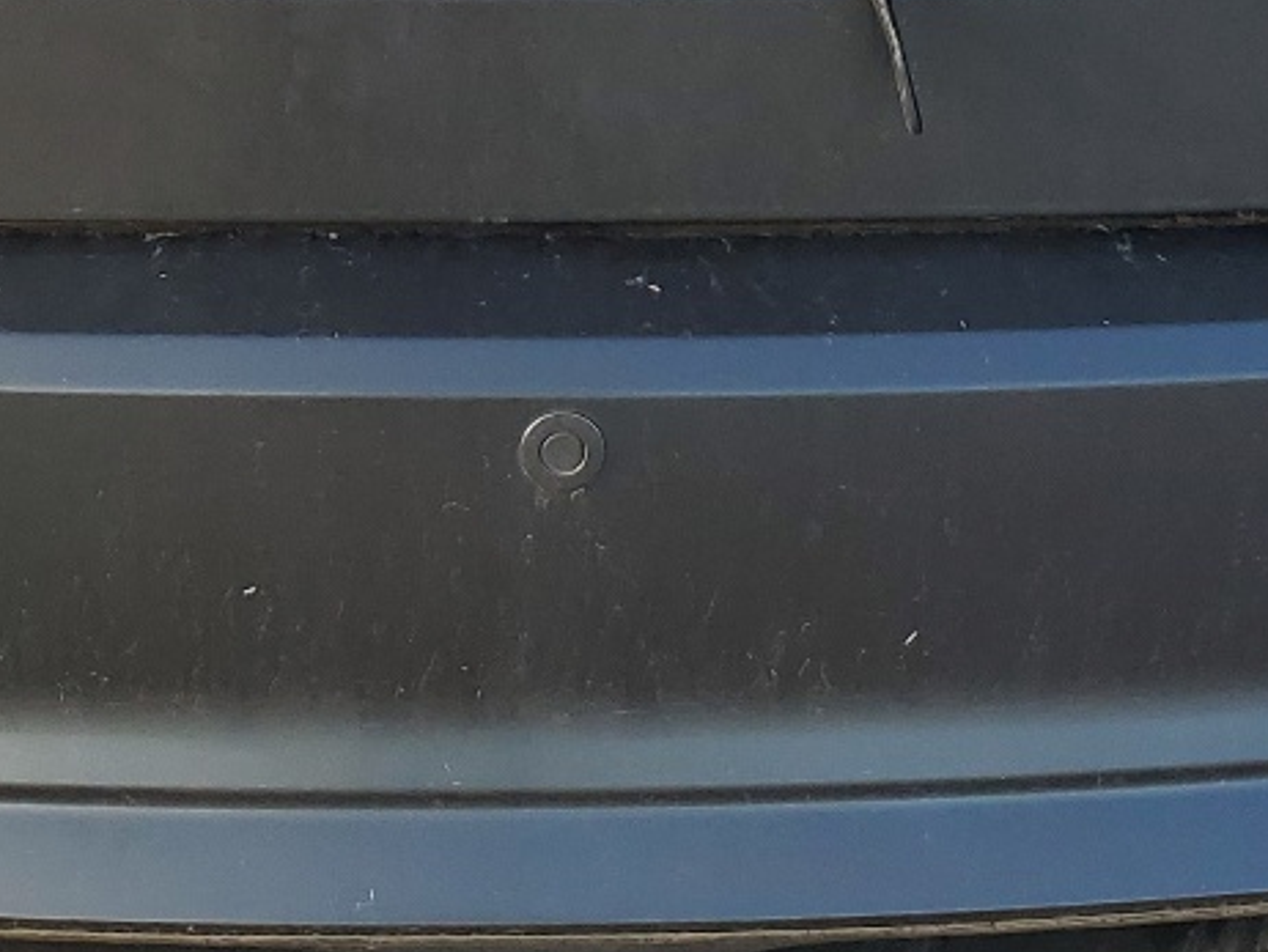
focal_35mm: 90
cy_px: -252
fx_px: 3298
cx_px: 516
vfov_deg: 15.7
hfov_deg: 21.7
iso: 50
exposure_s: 1/769
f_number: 1.5
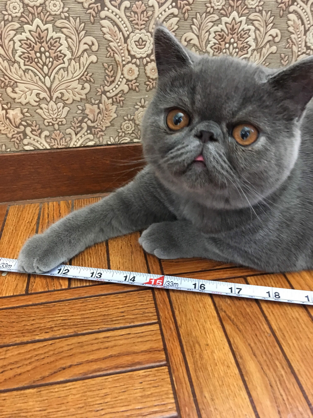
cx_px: 156
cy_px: 209
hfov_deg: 48.2
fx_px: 350
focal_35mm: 29
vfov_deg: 61.7
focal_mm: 4.15
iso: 250
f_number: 2.2
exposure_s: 1/15
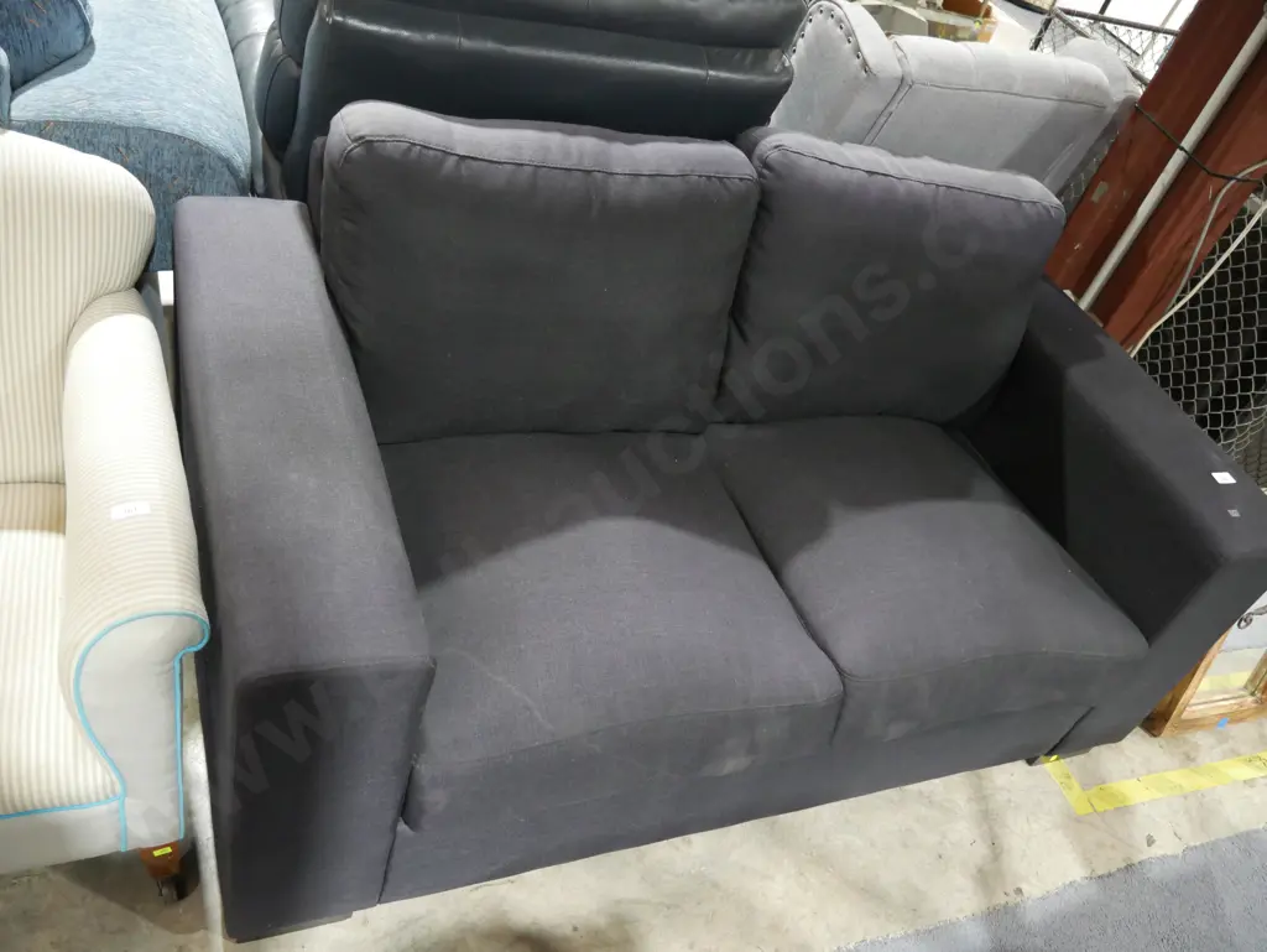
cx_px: 634
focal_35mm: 28
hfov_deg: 63.4
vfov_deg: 49.8
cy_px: 476
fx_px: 1025
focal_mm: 14
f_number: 3.5
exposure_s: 1/60
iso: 1600
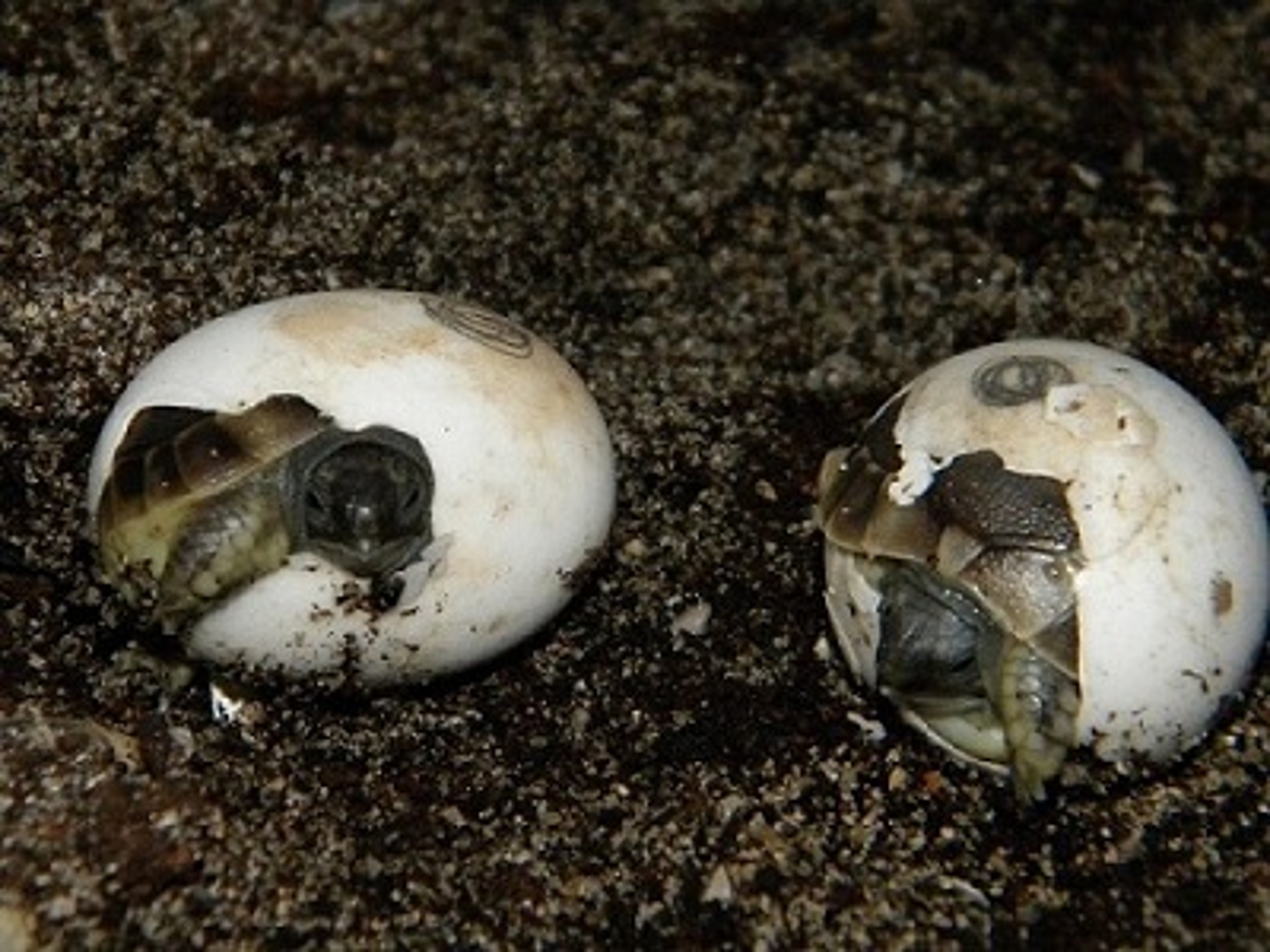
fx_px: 5430
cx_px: 635
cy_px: 476
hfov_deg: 13.3
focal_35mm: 148
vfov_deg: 10.0
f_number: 10
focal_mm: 26.8
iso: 400
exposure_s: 1/30
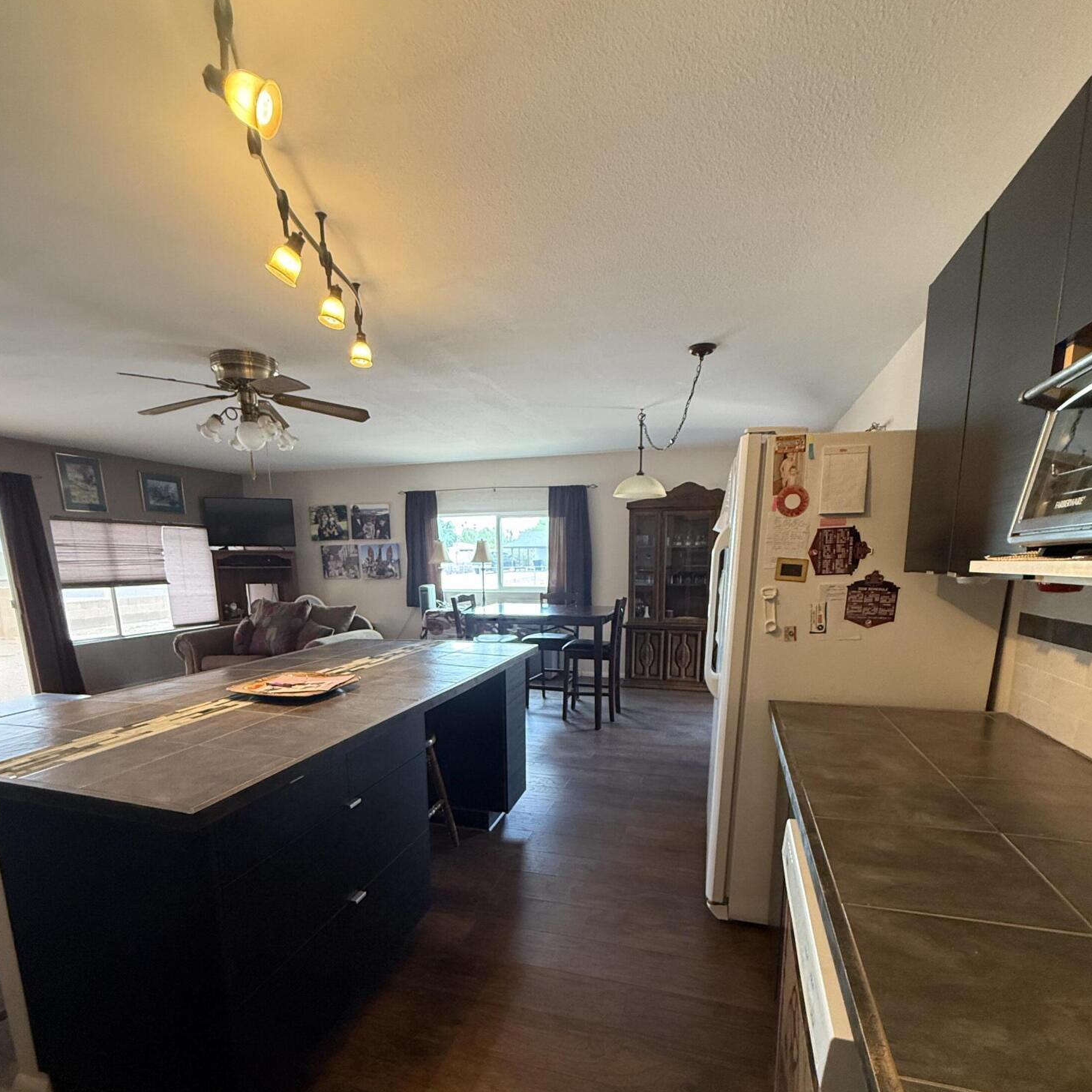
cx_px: 545
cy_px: 685
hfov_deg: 84.0
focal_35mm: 17
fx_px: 607
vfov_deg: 82.3
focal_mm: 2.22
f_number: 2.2
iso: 320
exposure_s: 1/60
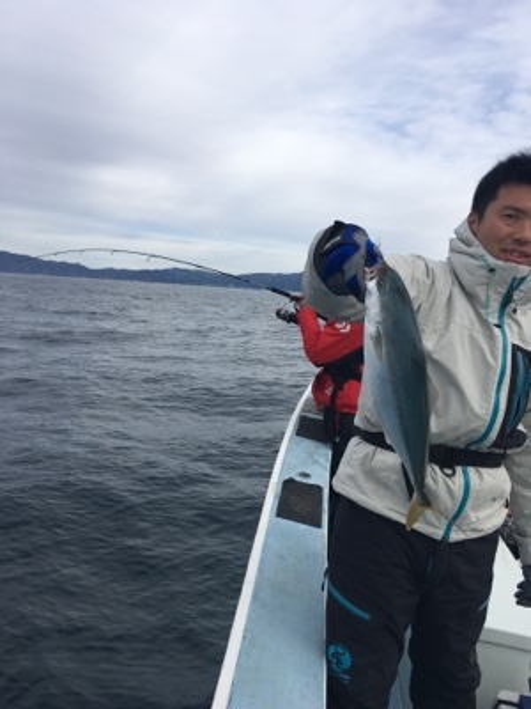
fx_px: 593
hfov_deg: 48.2
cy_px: 354
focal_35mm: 29
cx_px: 266
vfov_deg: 61.7
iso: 25
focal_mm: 4.15
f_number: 2.2
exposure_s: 1/1350
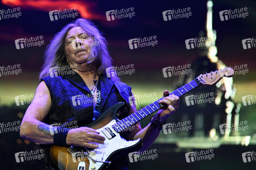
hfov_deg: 18.1
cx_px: 128
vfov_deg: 12.1
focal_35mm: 113
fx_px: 803
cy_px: 85
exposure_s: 1/400
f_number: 2.7
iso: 1000
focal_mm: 113
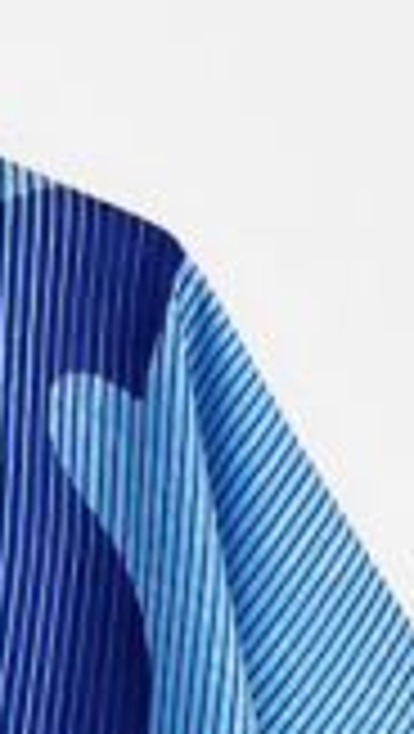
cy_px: 662
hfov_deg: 7.9
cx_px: -500
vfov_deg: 14.7
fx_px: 2803
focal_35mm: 144
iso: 640
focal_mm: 5.58
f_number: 1.8
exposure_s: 1/25
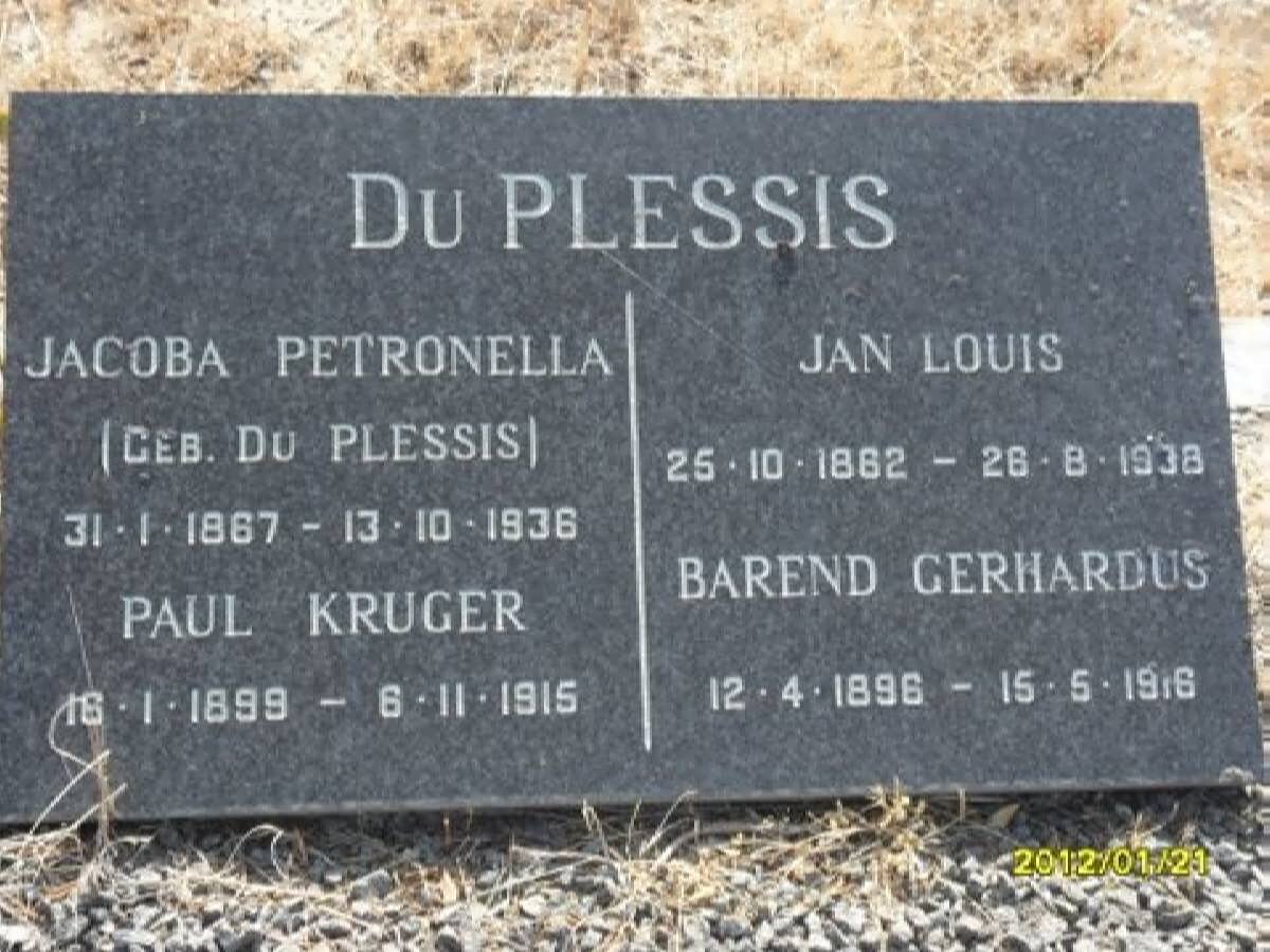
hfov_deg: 30.7
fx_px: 2311
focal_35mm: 63
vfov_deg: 23.3
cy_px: 476
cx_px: 635
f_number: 5.6
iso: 80
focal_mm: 11.2
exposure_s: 1/125
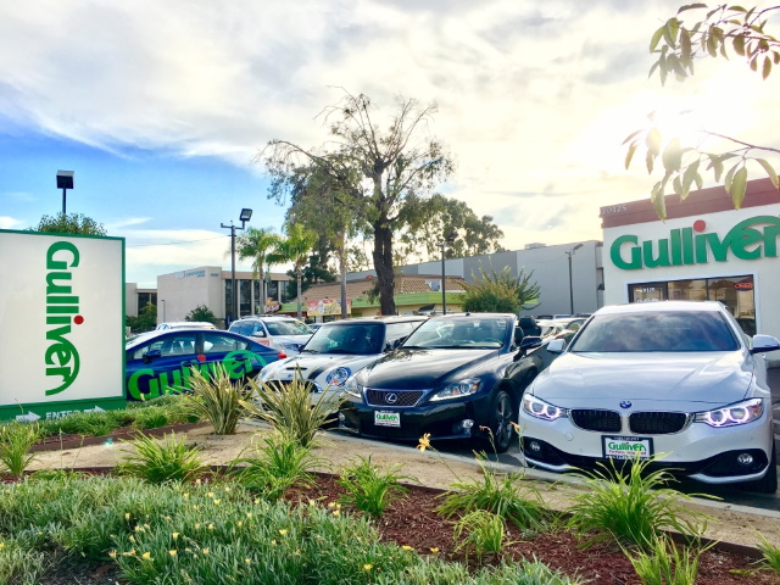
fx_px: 653
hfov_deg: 61.7
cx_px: 390
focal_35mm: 29
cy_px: 292
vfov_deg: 48.2
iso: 25
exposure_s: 1/635
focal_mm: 4.15
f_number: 2.2
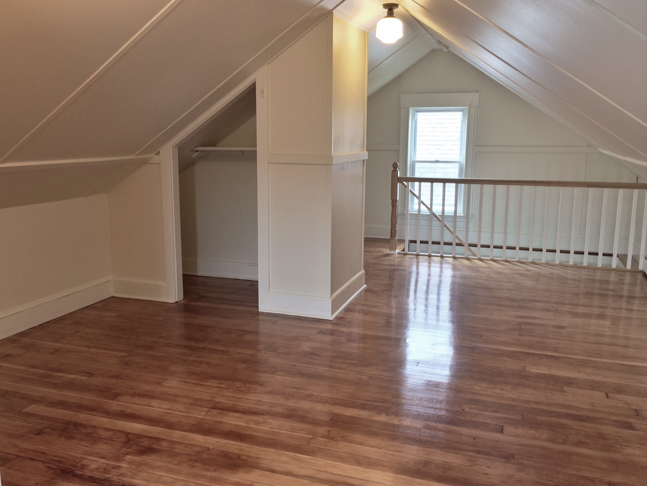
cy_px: 243
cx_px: 324
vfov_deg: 46.8
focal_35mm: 30
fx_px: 561
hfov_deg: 60.0
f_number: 2.2
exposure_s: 1/30
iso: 64
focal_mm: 4.12
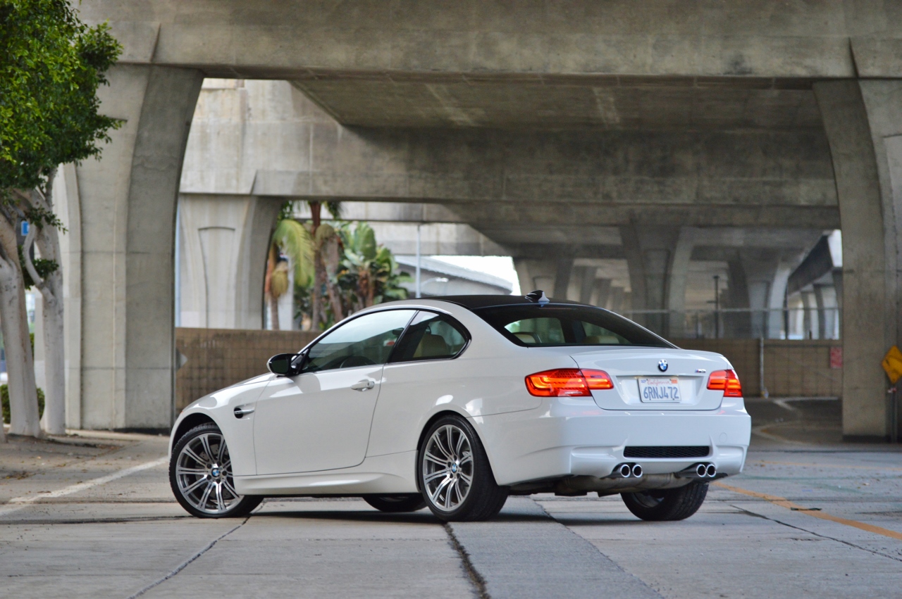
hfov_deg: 11.4
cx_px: 451
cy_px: 300
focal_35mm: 180
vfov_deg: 7.6
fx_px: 4506
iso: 900
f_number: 4.8
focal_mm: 120
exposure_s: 1/125
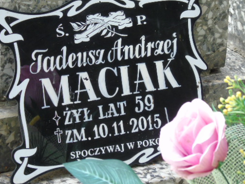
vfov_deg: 4.2
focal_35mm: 350
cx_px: 124
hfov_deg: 5.7
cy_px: 84
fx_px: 2477
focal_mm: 50
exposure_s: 1/125
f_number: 4.9
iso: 250
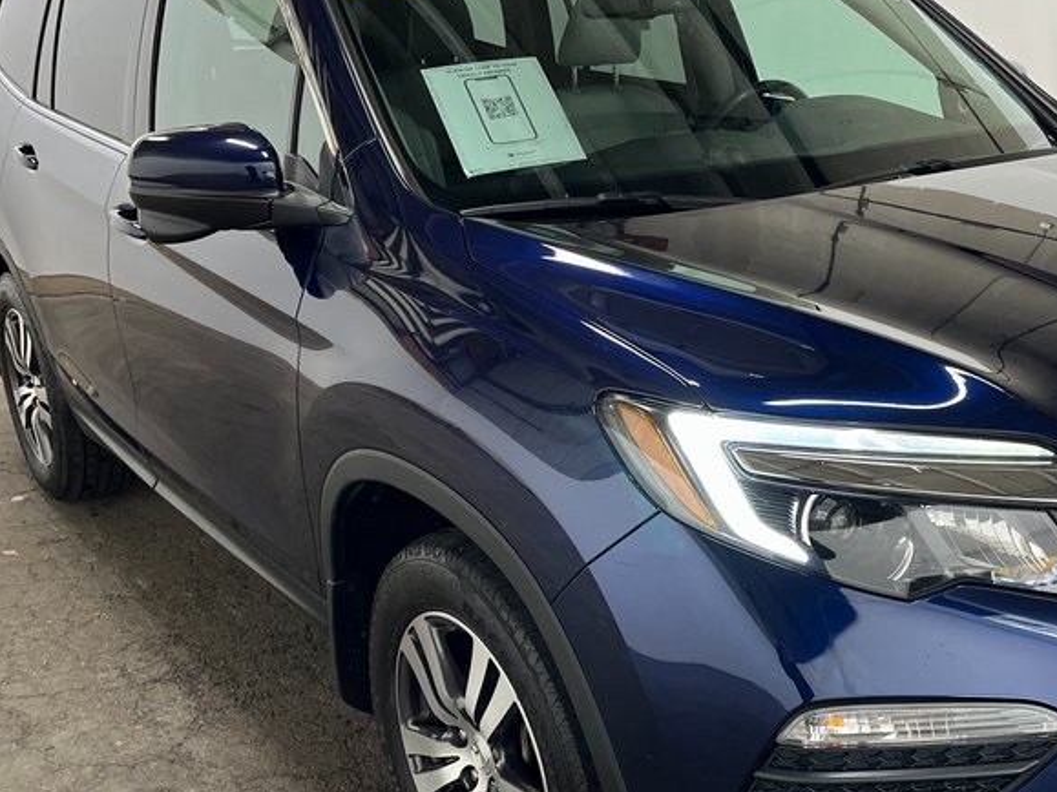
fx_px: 1404
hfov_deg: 40.9
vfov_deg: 31.4
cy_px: 474
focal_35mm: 46
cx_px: 668
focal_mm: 5.1
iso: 125
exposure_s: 1/116
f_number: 1.6
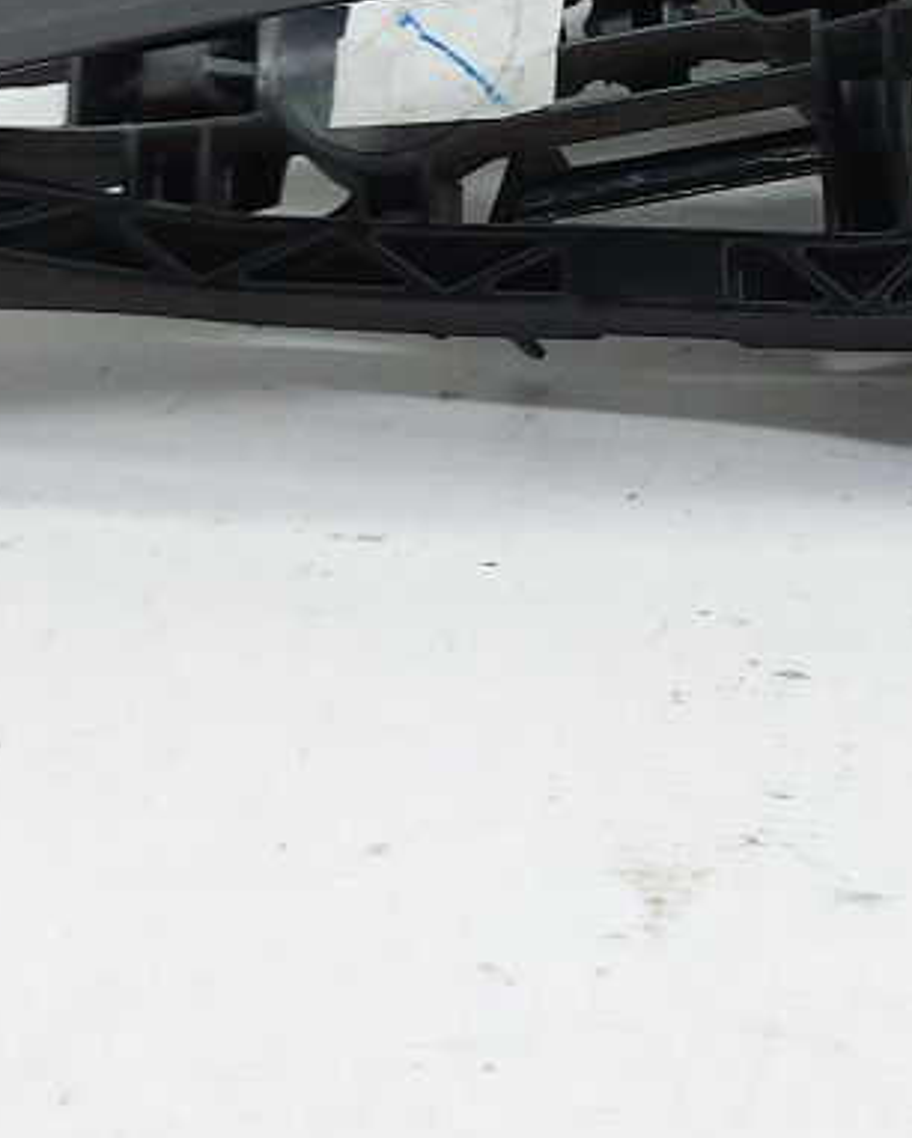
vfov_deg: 21.3
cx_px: 875
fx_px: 2866
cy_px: -110
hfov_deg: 17.7
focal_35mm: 85
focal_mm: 5.23
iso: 50
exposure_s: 1/50
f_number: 1.8
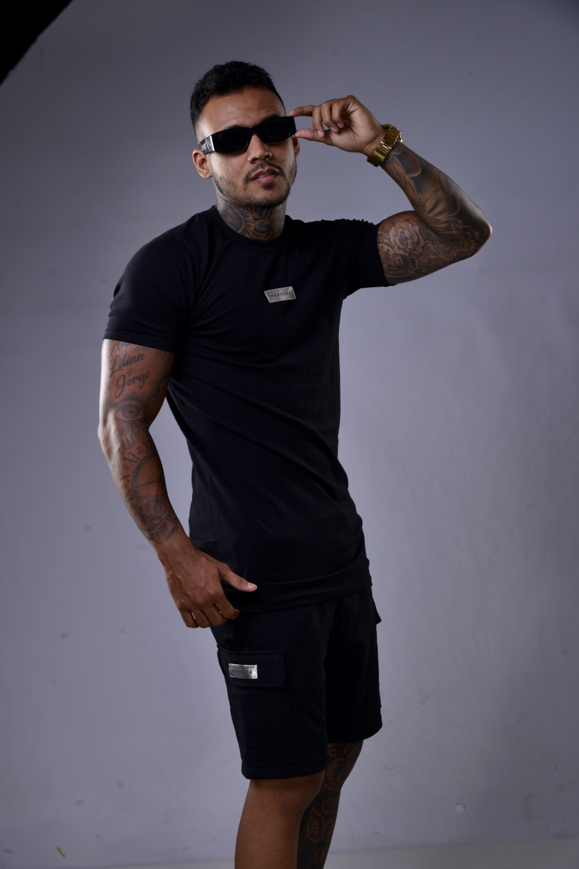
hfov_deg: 20.6
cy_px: 434
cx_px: 290
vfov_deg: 30.5
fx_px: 1592
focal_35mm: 66
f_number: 9
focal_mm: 66
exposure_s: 1/160
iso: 160
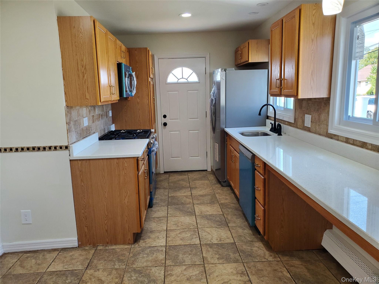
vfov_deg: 53.1
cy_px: 142
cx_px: 190
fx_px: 285
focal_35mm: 26
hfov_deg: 67.3
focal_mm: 4.3
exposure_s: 1/120
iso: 250
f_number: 2.4
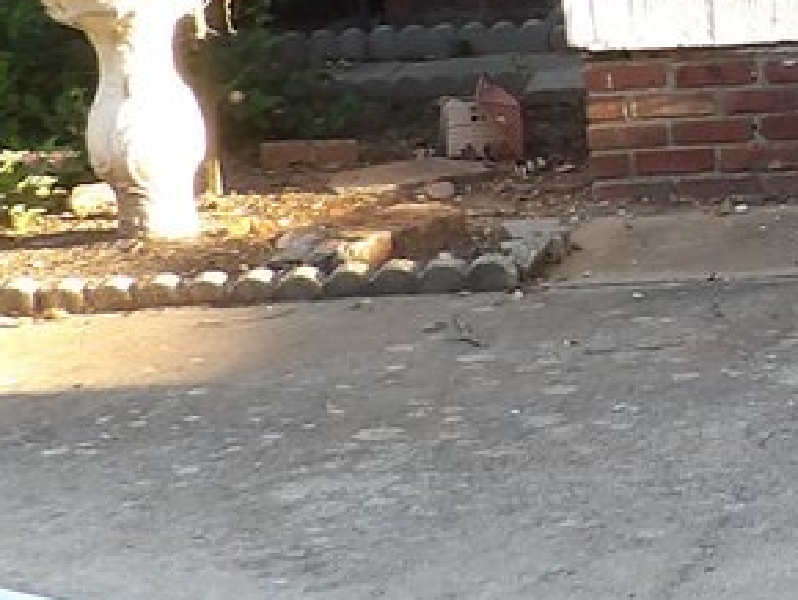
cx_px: 1438
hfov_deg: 14.0
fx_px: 2884
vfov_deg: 11.5
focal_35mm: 125
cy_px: -197
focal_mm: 4.3
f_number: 3.2
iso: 100
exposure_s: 1/74
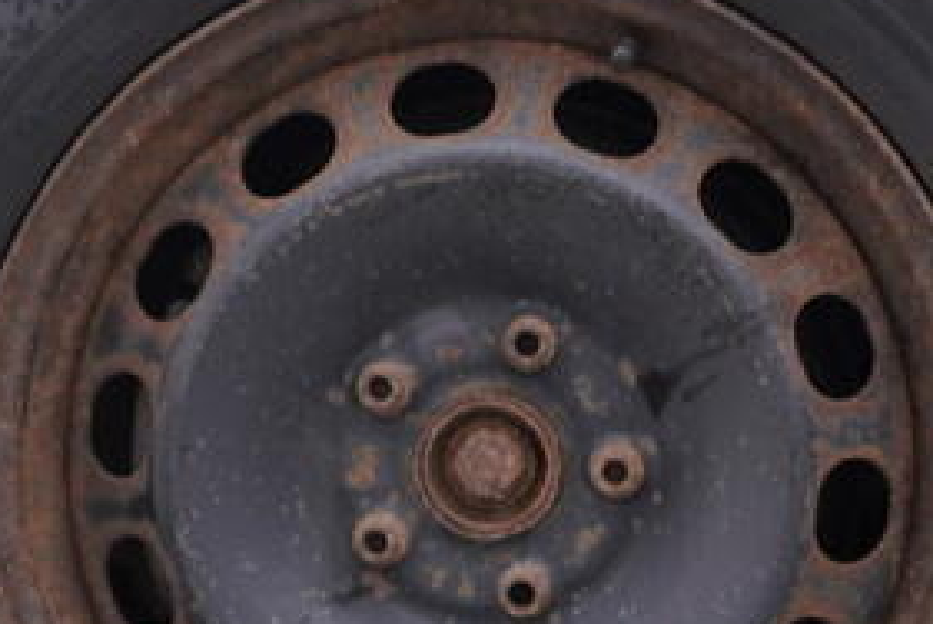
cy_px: 393
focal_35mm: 131
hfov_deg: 15.6
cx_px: 618
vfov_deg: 10.5
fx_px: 3399
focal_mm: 24
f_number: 3.2
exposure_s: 1/50
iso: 125
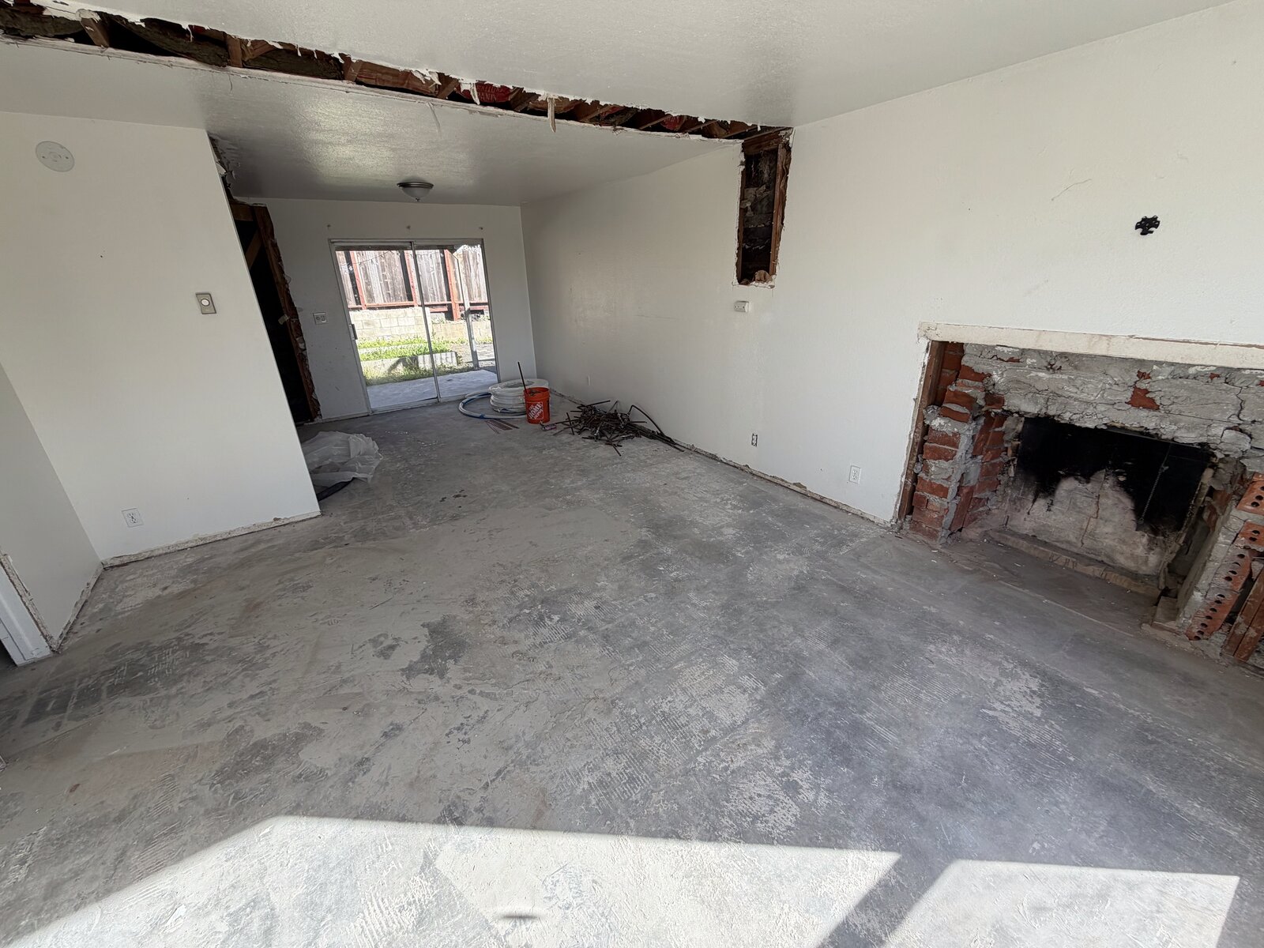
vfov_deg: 85.7
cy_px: 474
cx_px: 632
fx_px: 511
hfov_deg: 102.1
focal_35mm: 14
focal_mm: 2.22
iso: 40
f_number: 2.2
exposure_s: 1/244
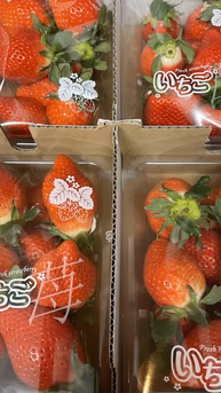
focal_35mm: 33
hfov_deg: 35.6
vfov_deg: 59.4
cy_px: 186
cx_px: 116
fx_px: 344
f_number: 1.6
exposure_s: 1/50
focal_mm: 4.2
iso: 320
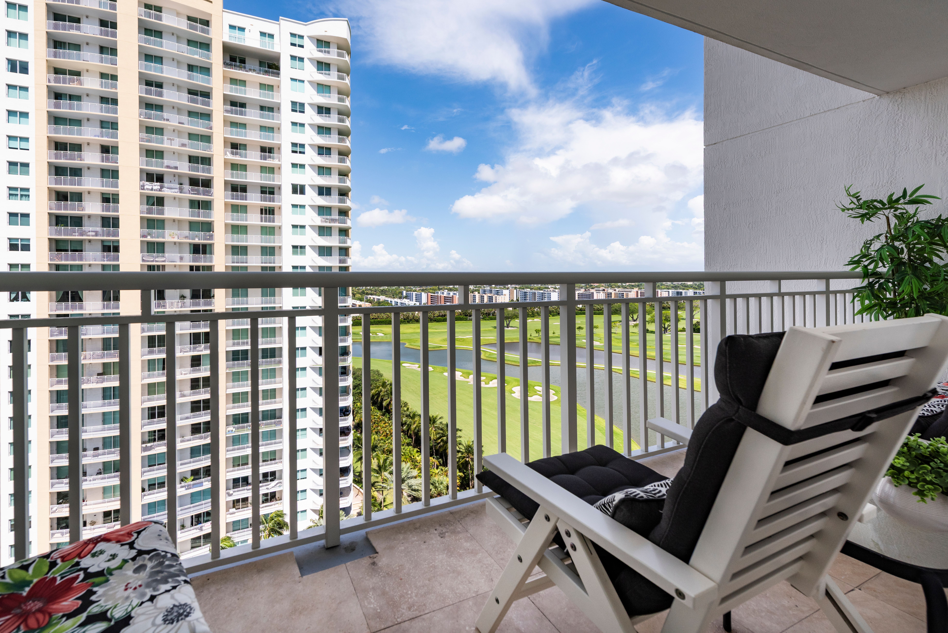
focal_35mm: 14
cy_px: 316
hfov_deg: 104.2
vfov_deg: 81.2
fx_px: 369
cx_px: 474
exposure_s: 1/640
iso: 200
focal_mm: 14
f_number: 9
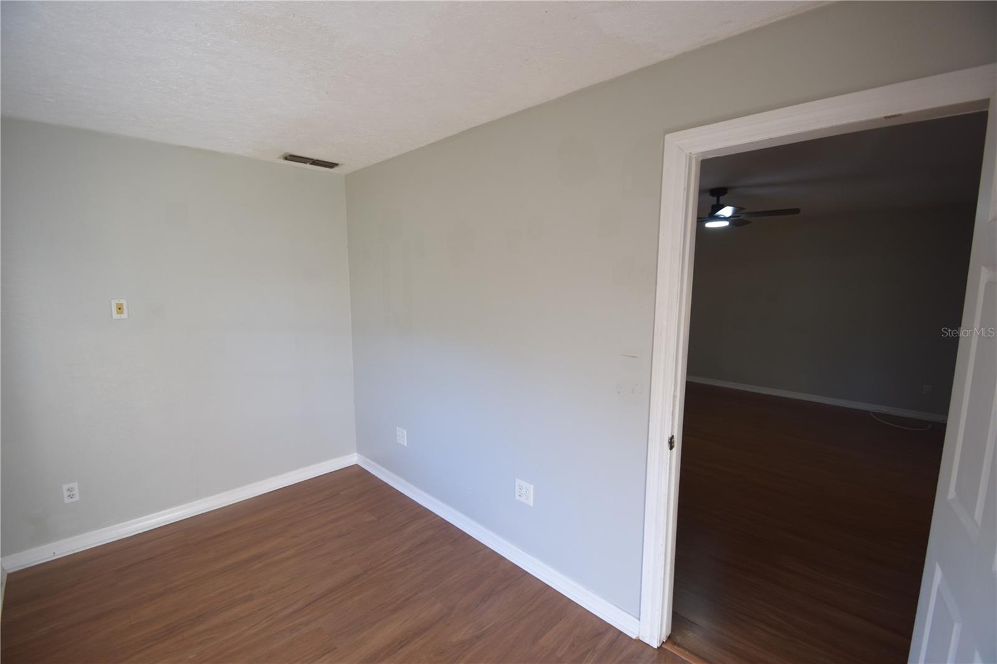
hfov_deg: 100.4
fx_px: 415
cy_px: 332
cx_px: 498
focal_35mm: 15
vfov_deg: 77.3
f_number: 3.5
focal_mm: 10
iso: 360
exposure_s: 1/125
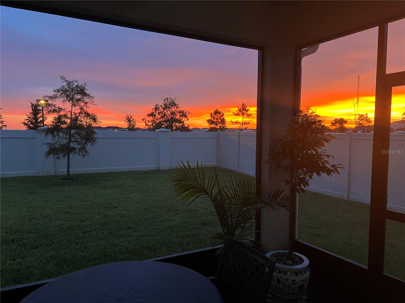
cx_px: 202
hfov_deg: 67.3
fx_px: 304
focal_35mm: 26
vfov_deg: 53.1
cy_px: 152
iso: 320
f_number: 1.5
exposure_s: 1/60
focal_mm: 5.7
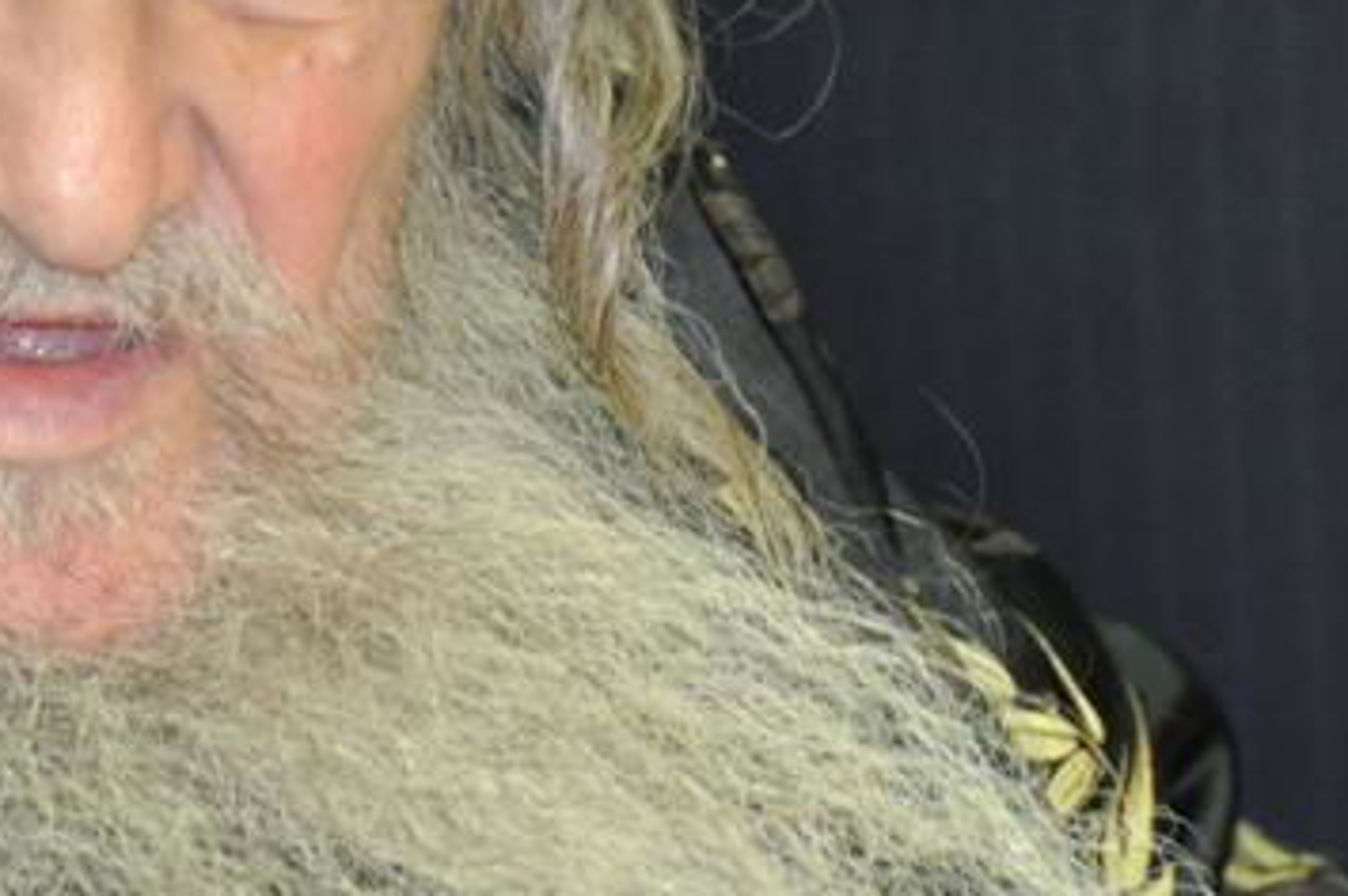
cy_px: -152
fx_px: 21061
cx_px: 159
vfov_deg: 2.4
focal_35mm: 563
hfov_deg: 3.7
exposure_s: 1/60
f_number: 5.6
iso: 800
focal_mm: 130
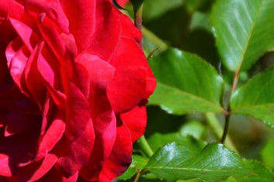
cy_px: 74
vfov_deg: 2.7
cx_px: 71
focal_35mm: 508
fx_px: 3866
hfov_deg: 4.1
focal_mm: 200
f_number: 13
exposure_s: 1/200
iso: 100
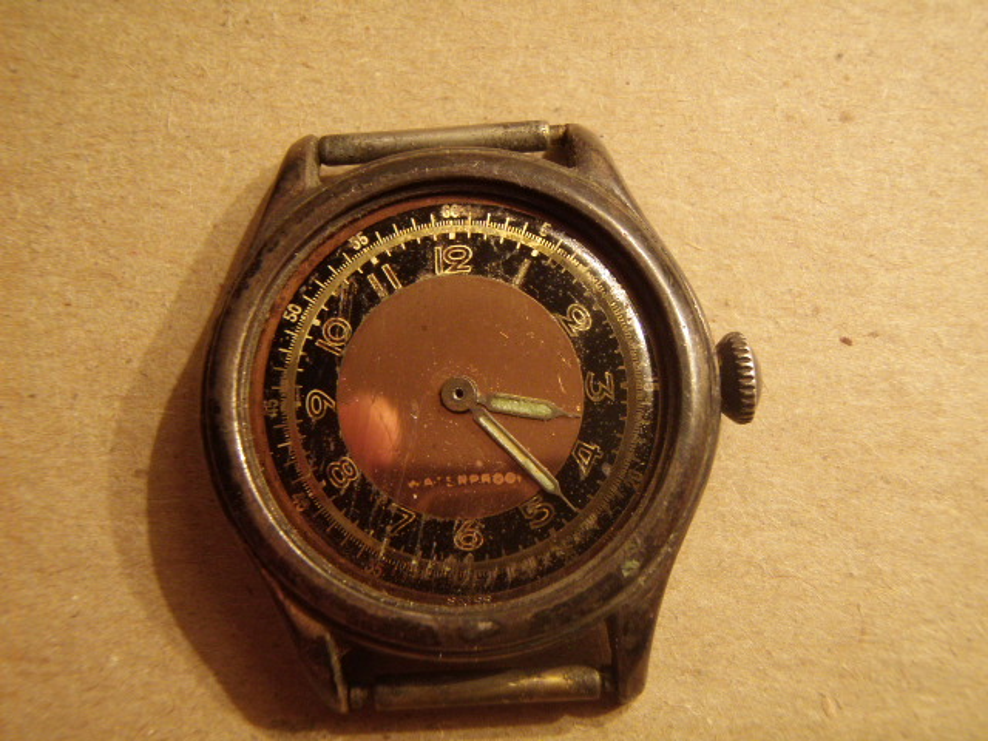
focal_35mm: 51
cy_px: 370
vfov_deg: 28.6
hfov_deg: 37.5
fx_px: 1456
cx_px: 494
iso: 200
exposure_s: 1/5
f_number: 4
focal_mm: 9.13
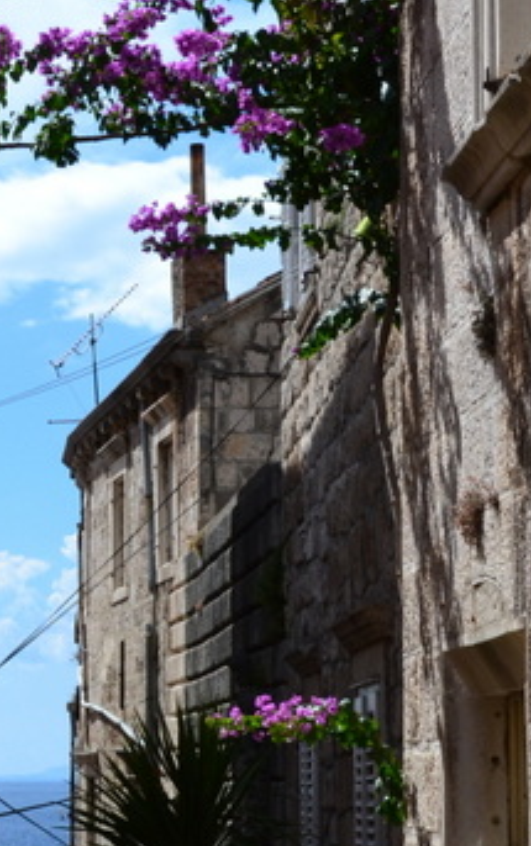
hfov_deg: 11.4
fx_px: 2634
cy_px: 565
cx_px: -7
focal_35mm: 114
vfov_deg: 18.2
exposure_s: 1/400
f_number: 11
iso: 400
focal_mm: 32
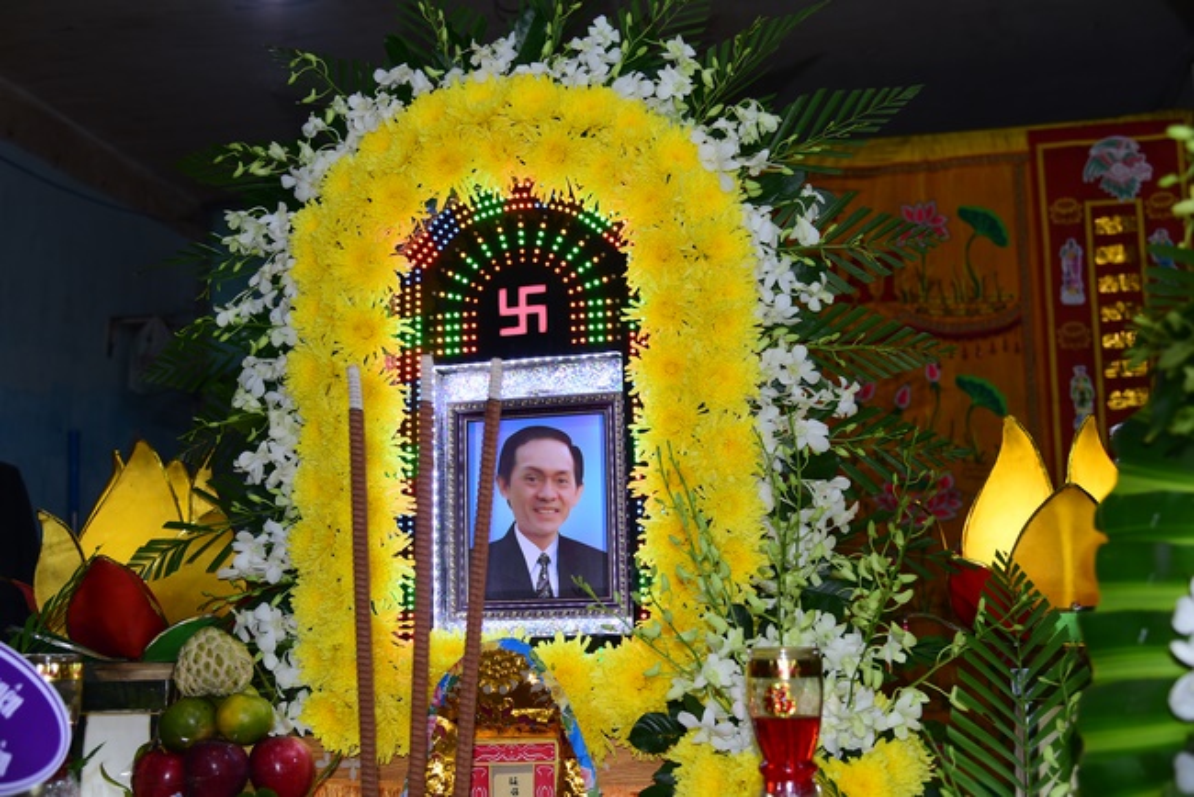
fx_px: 1261
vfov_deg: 35.1
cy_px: 398
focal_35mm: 38
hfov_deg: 50.7
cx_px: 597
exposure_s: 1/80
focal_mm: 38
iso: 320
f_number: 4
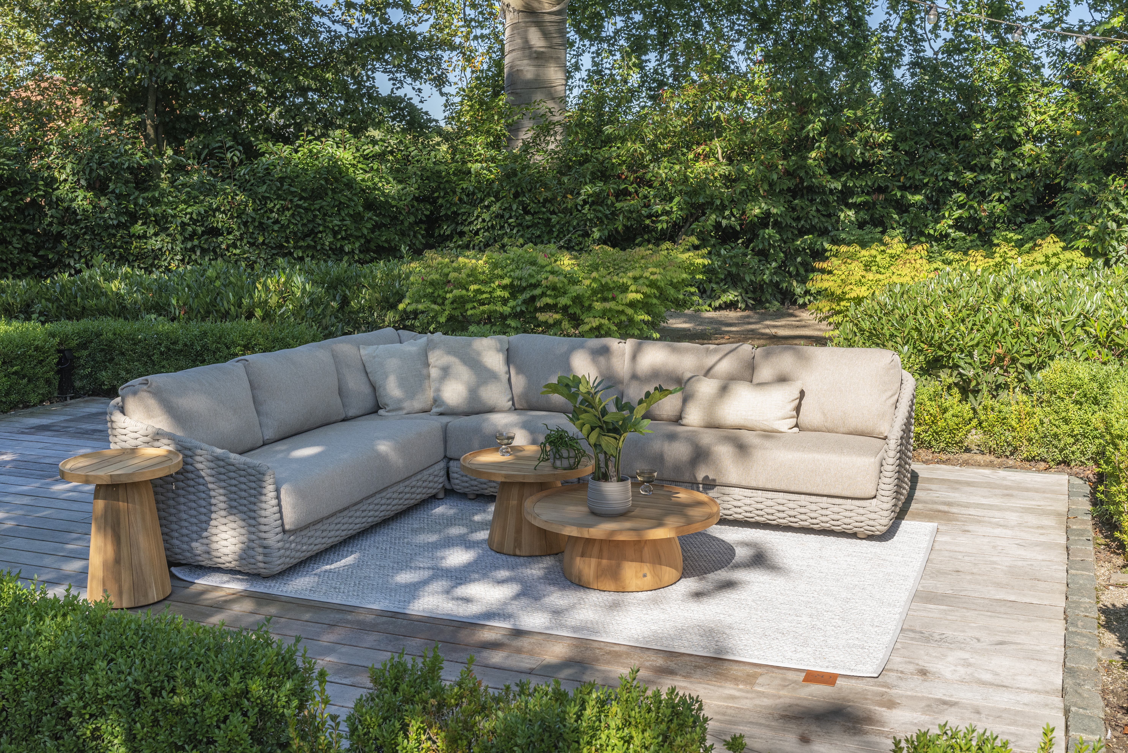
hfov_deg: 48.4
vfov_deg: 33.4
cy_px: 376
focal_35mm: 40
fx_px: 1254
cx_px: 564
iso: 320
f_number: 9
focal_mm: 40
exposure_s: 1/320
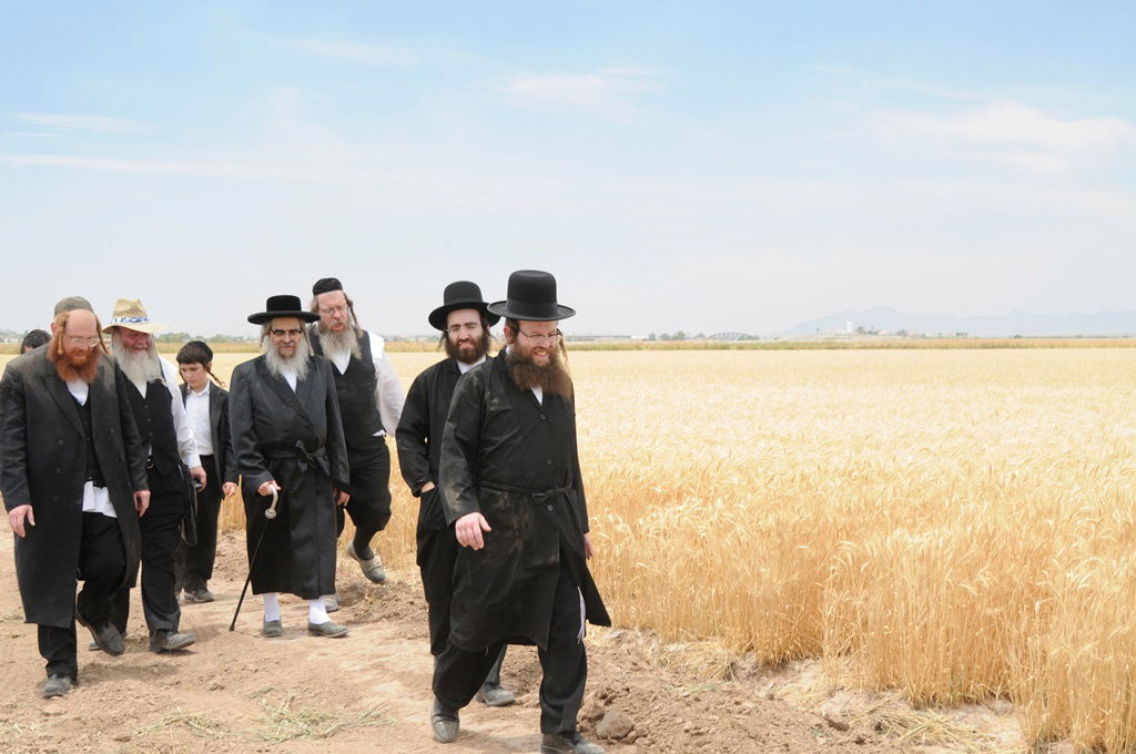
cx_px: 568
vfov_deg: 22.6
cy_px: 377
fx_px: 1891
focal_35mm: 60
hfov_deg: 33.4
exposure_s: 1/160
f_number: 6.3
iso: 250
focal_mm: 40
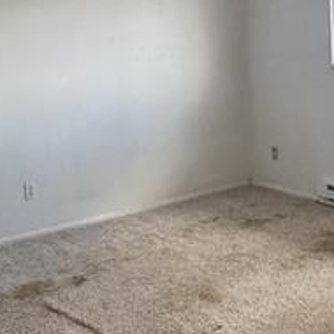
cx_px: 199
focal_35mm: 50
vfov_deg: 33.2
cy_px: 76
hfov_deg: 33.9
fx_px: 546
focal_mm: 2.22
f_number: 2.2
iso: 250
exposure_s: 1/99
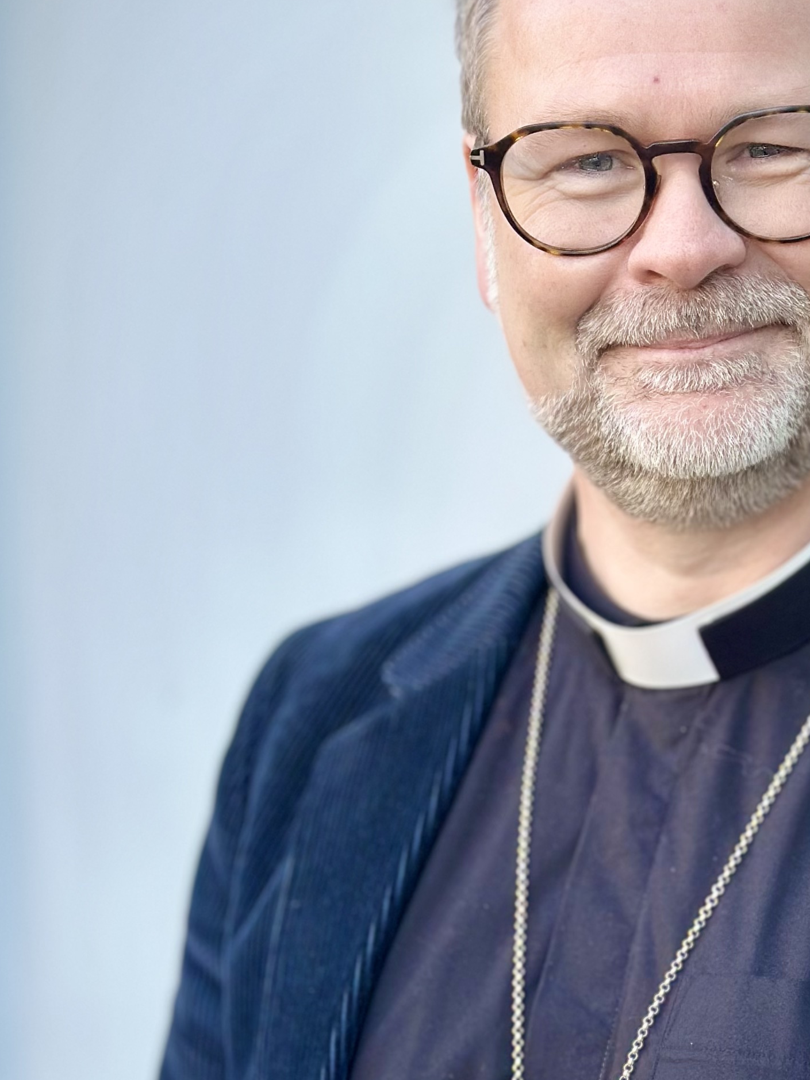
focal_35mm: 103
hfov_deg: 14.2
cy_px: 666
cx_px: 748
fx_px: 3214
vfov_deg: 19.1
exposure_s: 1/200
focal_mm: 6.86
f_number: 1.78
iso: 80
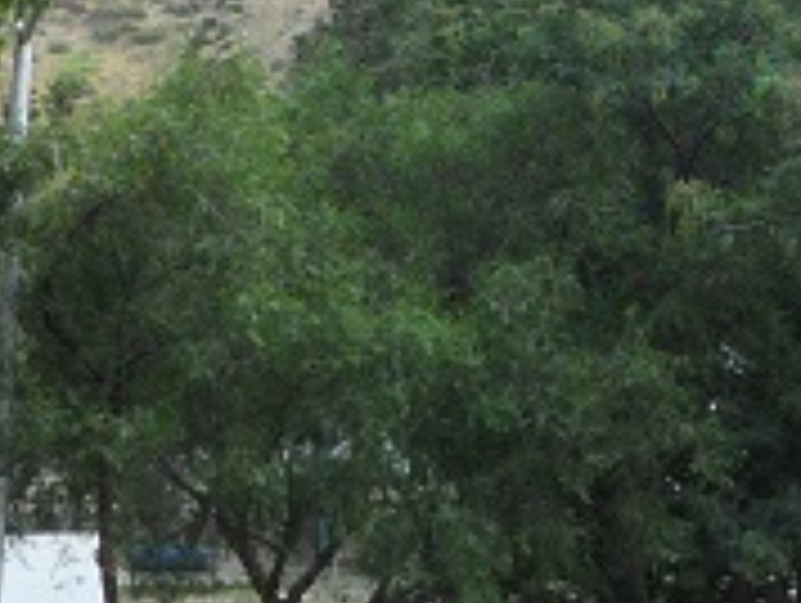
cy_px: 243
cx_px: 1323
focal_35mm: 97
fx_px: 2248
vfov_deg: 15.3
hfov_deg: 17.4
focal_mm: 4.9
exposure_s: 1/250
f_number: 3.5
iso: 80
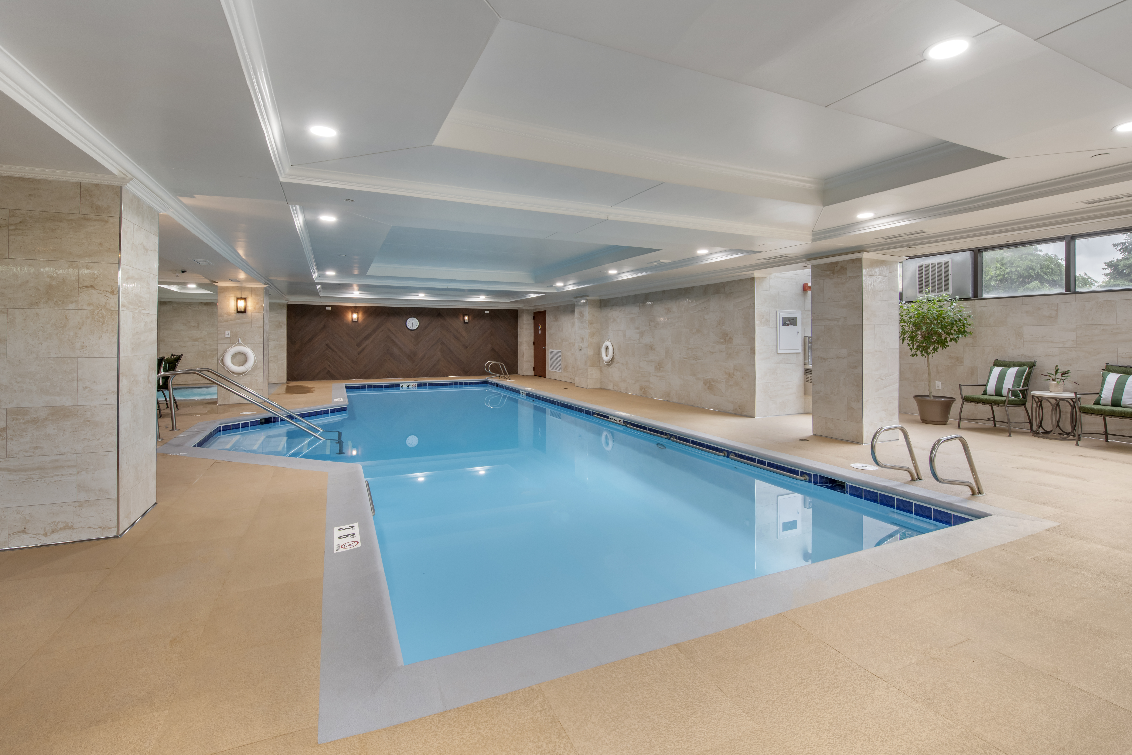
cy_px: 378
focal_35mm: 14
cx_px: 566
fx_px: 440
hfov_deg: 104.3
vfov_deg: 81.2
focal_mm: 14
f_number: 11
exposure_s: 1/30
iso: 400
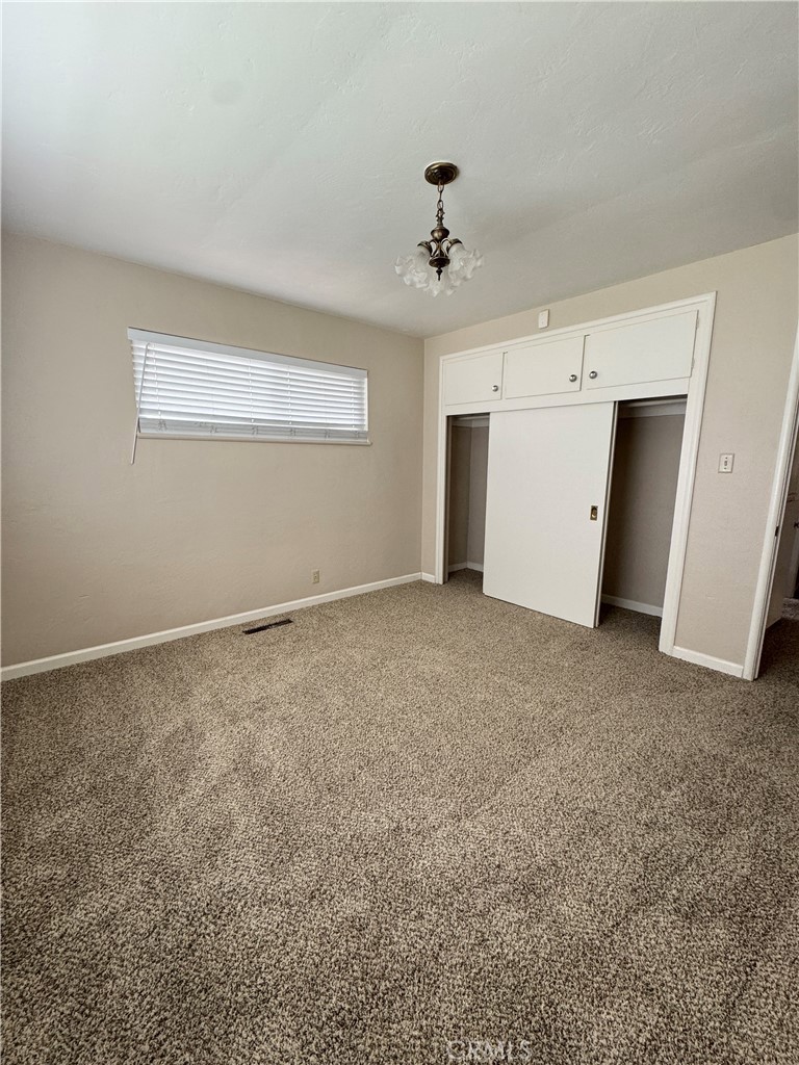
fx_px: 431
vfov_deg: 102.1
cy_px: 532
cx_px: 400
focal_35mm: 14
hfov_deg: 85.7
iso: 160
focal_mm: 2.22
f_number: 2.2
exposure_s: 1/99
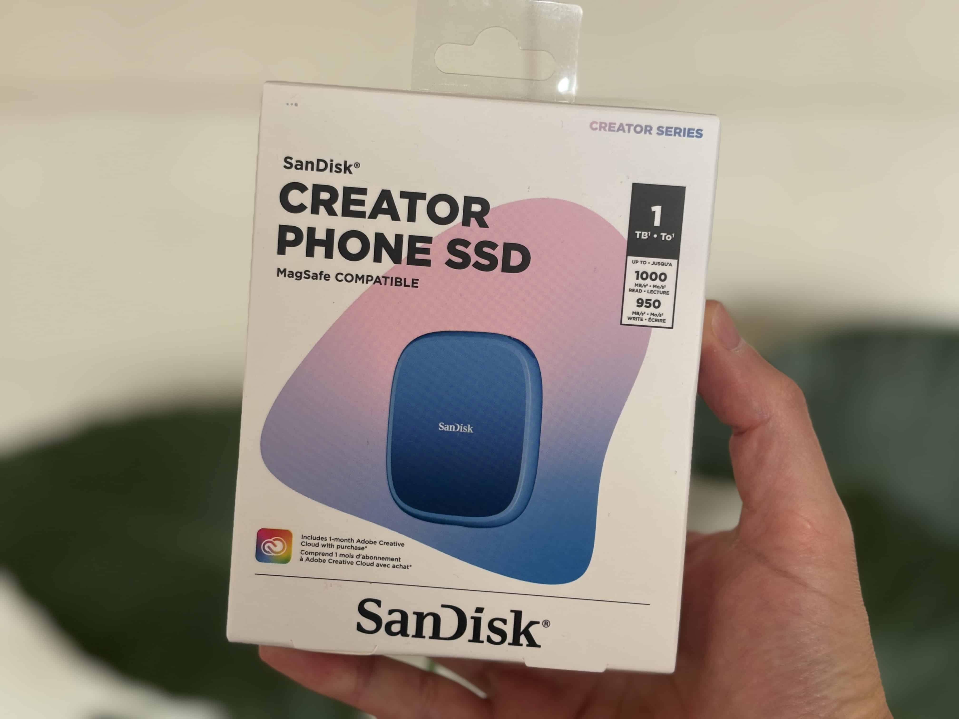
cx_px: 480
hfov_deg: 36.8
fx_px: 1441
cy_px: 360
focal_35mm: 52
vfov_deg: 28.0
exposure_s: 1/60
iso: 125
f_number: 1.6
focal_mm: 5.96
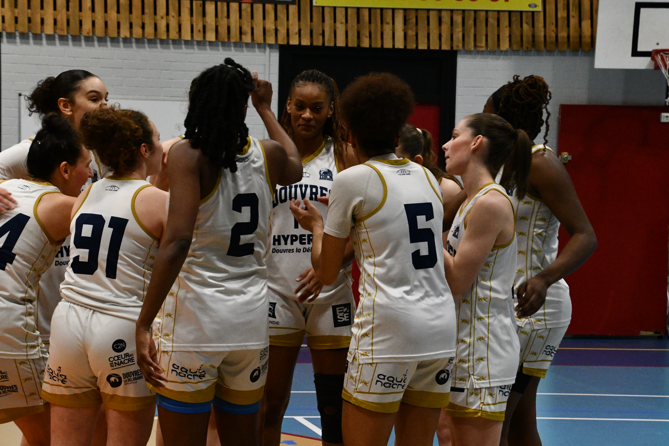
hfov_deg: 17.9
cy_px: 223
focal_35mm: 114
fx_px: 2118
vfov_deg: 12.0
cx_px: 298
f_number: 7.1
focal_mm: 62
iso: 5000
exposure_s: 1/200
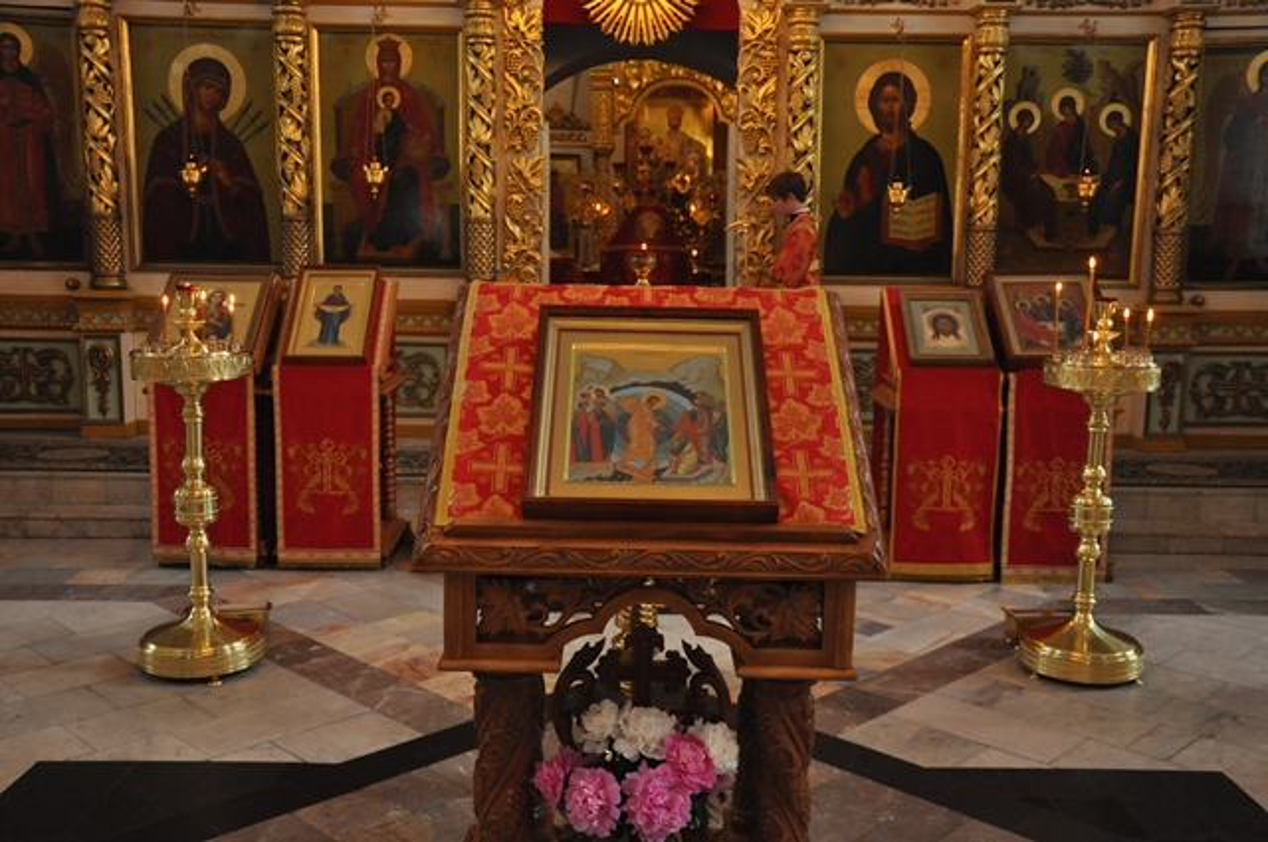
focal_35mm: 36
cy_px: 421
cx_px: 634
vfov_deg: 36.8
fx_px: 1266
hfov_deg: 53.2
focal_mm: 24
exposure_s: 1/100
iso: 2000
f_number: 5
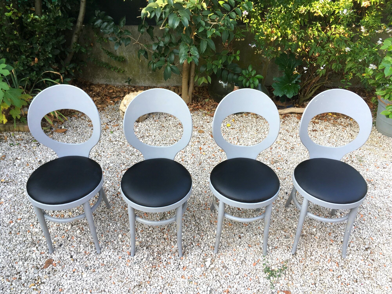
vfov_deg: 48.2
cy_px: 147
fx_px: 328
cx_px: 196
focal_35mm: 29
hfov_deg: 61.7
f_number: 2.2
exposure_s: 1/107
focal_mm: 4.15
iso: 25
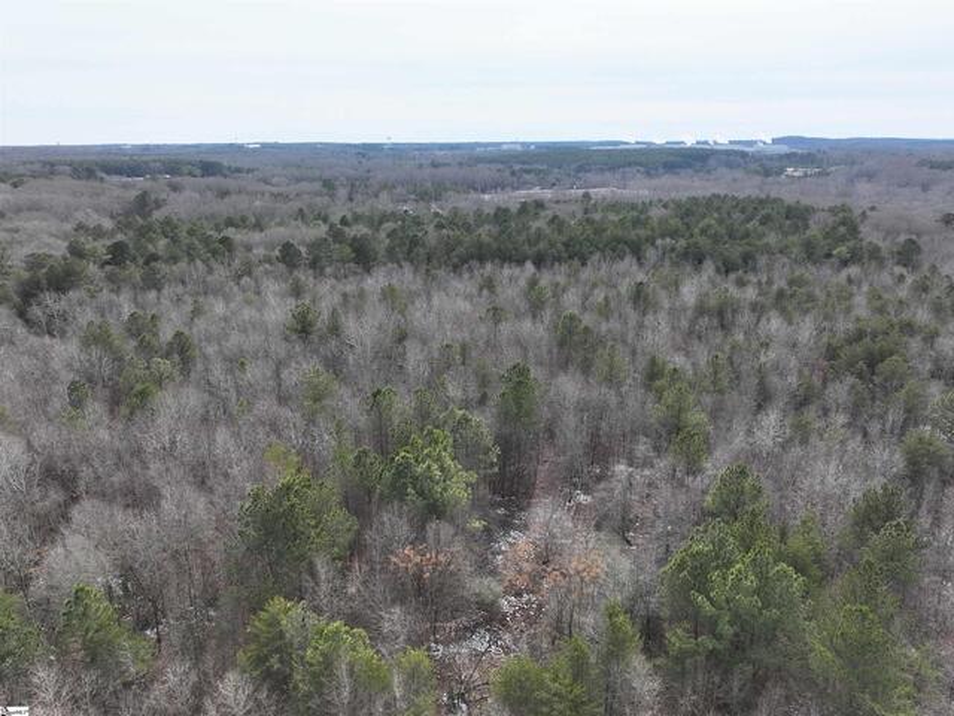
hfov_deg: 71.6
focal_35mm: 24
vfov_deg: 56.8
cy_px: 358
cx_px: 477
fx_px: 661
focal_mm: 12.29
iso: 400
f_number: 2.8
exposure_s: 1/400
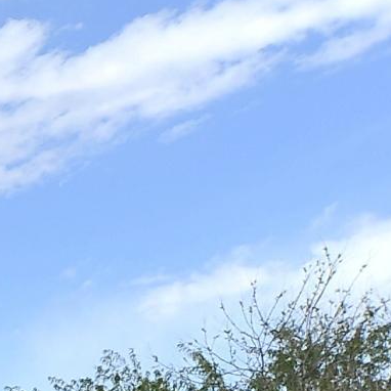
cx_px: -1140
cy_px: 706
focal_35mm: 120
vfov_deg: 13.1
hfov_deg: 8.3
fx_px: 1534
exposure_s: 1/320
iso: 320
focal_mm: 18
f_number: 11
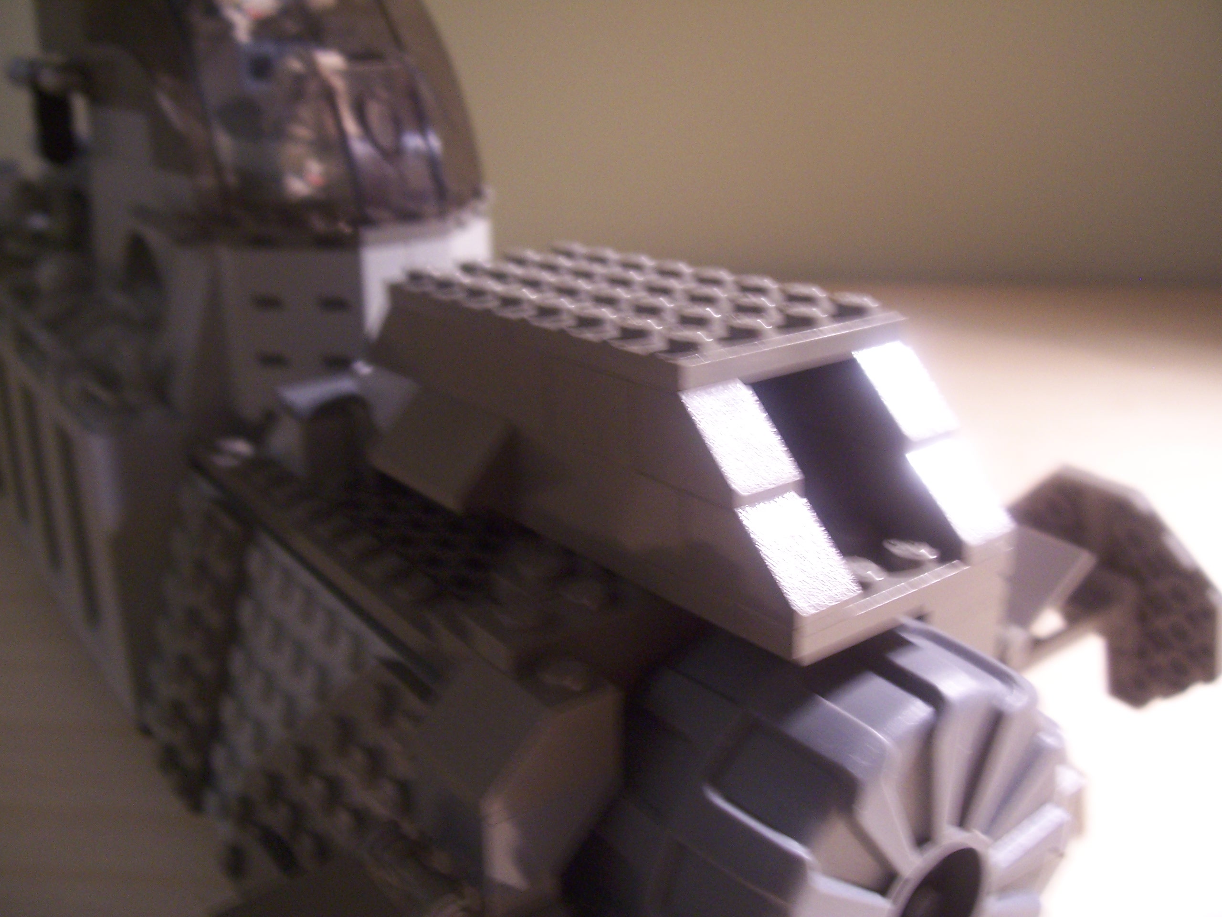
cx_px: 611
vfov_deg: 41.8
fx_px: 1200
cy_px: 458
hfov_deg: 54.0
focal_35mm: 34
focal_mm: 5.6
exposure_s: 1/8
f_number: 2.7
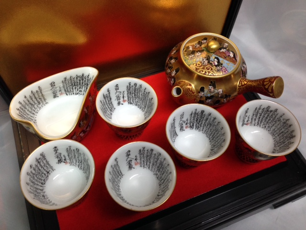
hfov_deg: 55.4
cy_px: 115
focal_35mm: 33
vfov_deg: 42.9
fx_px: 292
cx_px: 153
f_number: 2.4
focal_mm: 4.12
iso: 100
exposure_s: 1/20
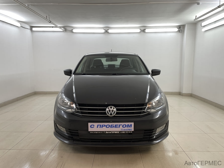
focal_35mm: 26
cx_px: 112
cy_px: 84
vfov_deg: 53.1
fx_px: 168
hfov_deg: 67.3
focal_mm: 4.2
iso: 50
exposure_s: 1/100
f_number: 1.6
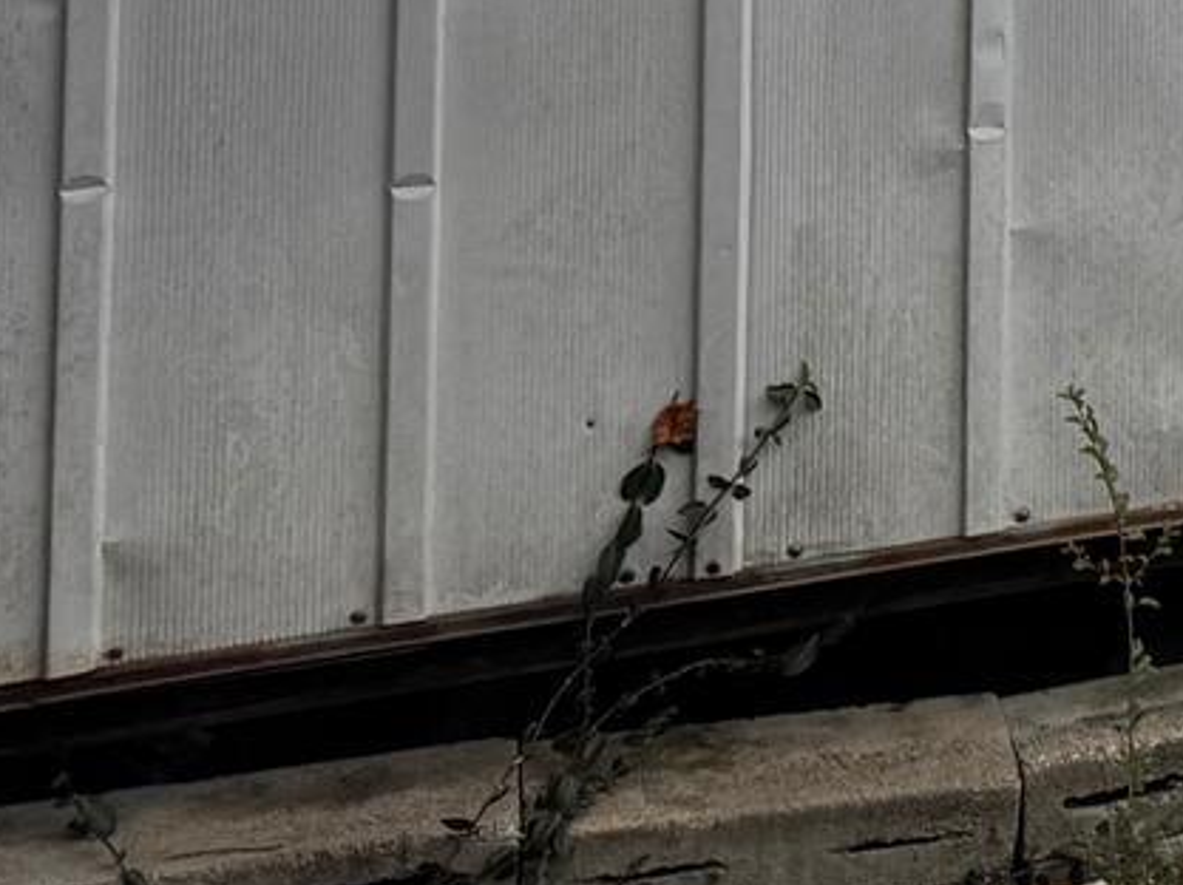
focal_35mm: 118
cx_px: 2888
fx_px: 4029
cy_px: -962
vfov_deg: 11.2
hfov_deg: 12.7
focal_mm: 6.76
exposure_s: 1/938
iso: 80
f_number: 1.78
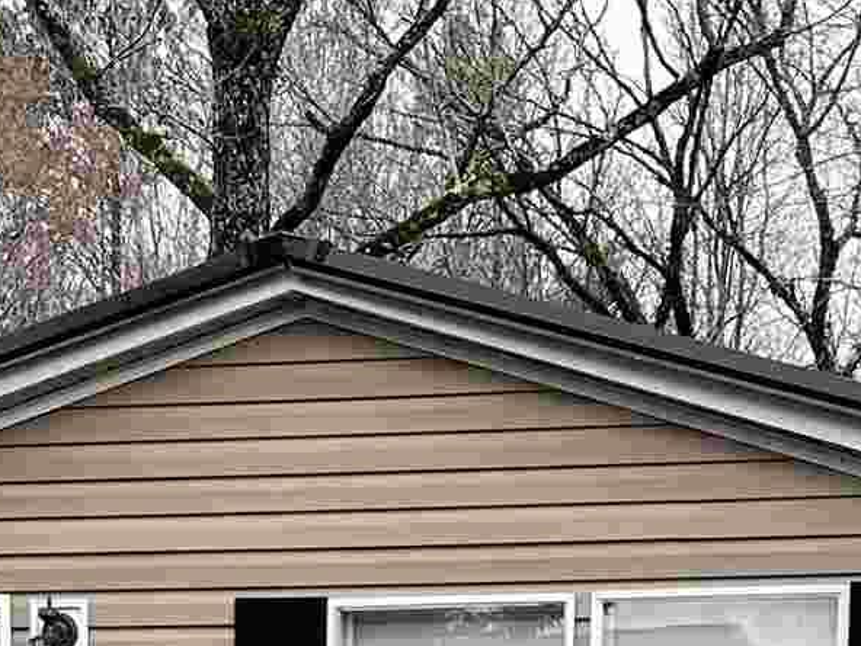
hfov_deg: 14.6
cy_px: 1407
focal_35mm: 135
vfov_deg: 10.0
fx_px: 3358
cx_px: 399
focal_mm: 5.1
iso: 32
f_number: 1.6
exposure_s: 1/507
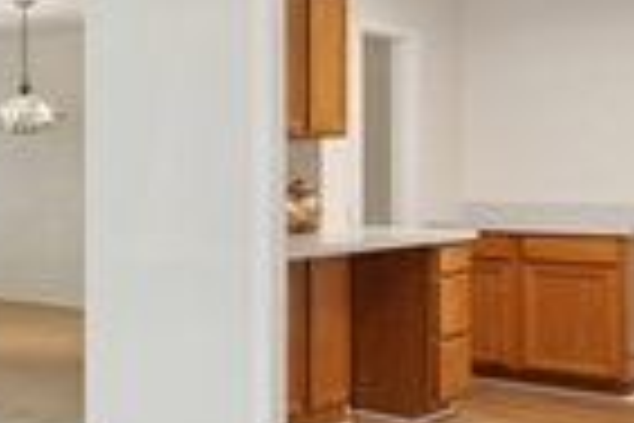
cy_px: 196
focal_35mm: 51
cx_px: -355
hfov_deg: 26.2
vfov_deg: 26.5
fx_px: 898
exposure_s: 1/8
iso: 250
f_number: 7.1
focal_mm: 10
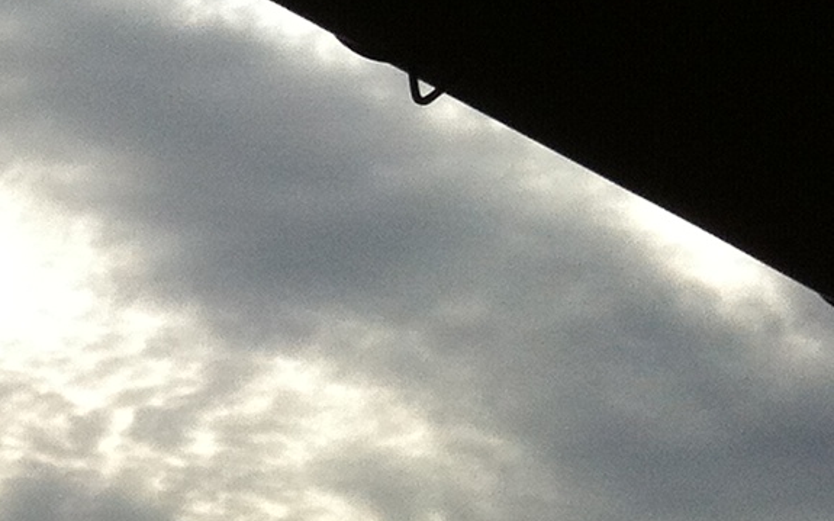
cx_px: -605
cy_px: 432
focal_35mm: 167
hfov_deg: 11.7
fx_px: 3795
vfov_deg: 7.8
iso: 80
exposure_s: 1/3771
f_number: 2.8
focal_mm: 3.85
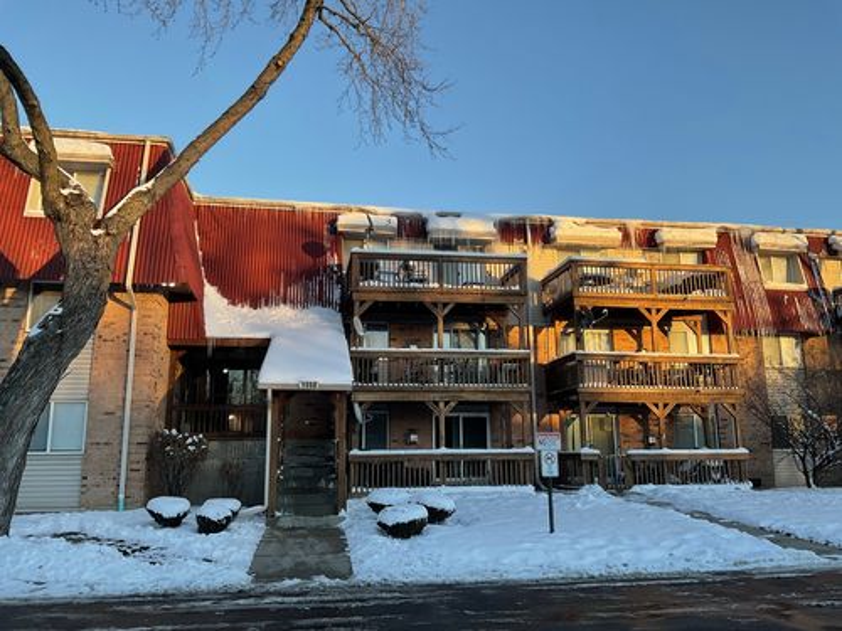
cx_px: 421
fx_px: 705
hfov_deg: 61.7
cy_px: 316
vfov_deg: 48.2
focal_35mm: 29
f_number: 1.8
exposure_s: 1/316
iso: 16
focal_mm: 3
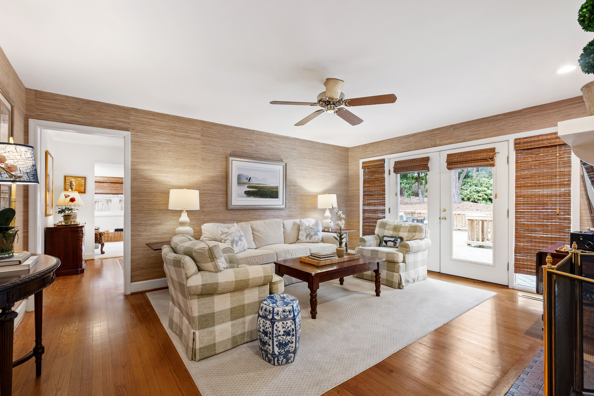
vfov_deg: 77.3
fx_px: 247
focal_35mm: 15
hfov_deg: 100.4
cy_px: 198
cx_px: 297
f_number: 8
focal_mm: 10
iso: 100
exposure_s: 2.5
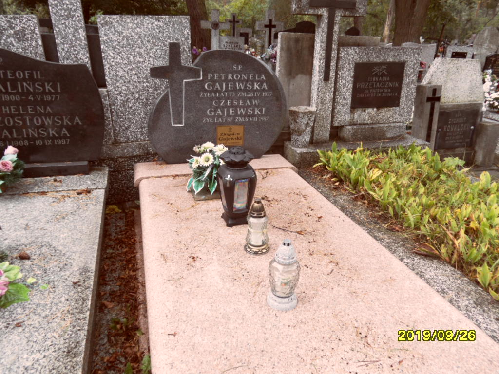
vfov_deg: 56.8
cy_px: 187
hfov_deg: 71.6
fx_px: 346
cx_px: 250
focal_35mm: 24
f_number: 3.2
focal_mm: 3.9
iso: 100
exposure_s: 1/60
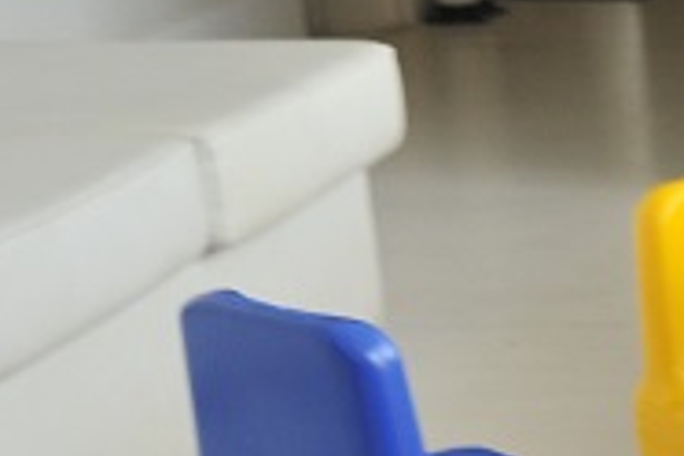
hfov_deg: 9.4
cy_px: 859
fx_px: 3572
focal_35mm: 188
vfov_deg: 7.1
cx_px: 1791
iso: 1000
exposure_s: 1/640
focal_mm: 35
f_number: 4.5
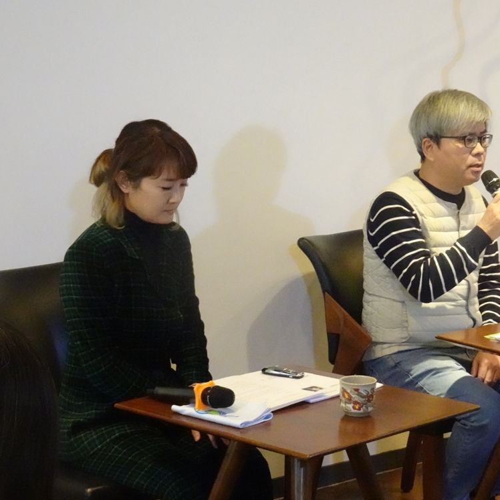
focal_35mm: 104
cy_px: 250
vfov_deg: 16.7
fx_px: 1700
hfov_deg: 16.7
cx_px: 301
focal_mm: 13.86
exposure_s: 1/80
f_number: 5
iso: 2000
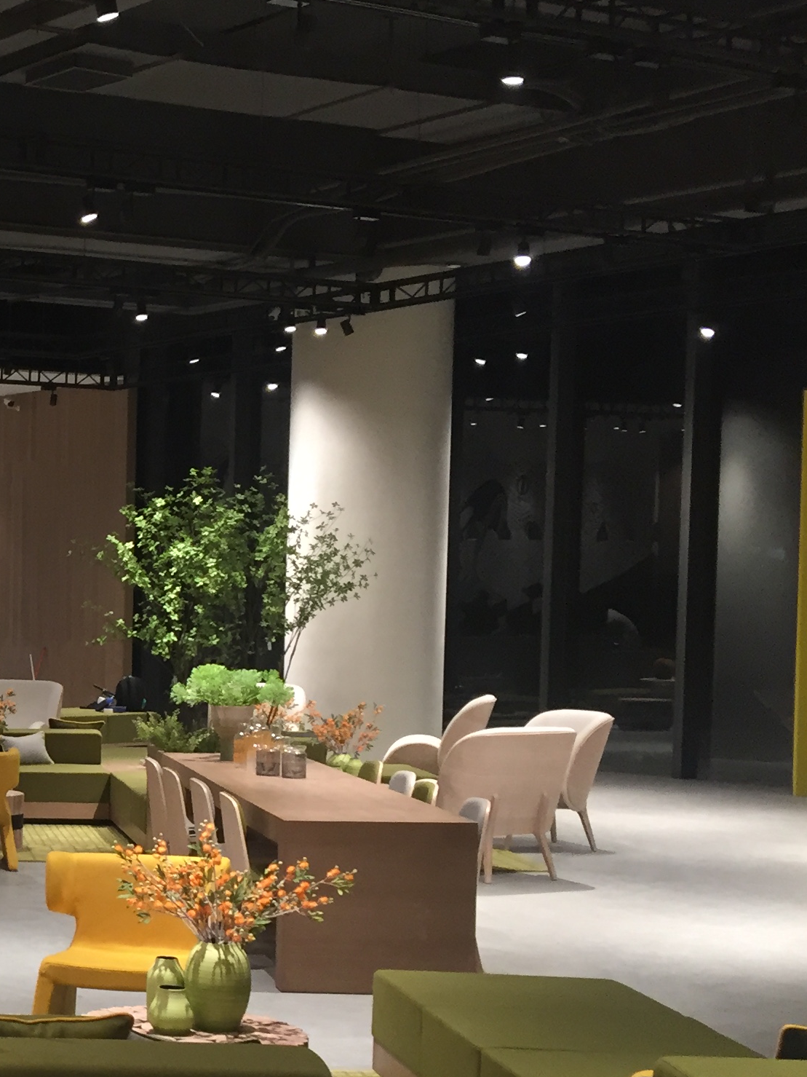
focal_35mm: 64
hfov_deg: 20.2
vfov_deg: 30.0
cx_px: -357
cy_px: 719
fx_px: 1990
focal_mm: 4.15
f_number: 2.2
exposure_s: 1/33
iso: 100
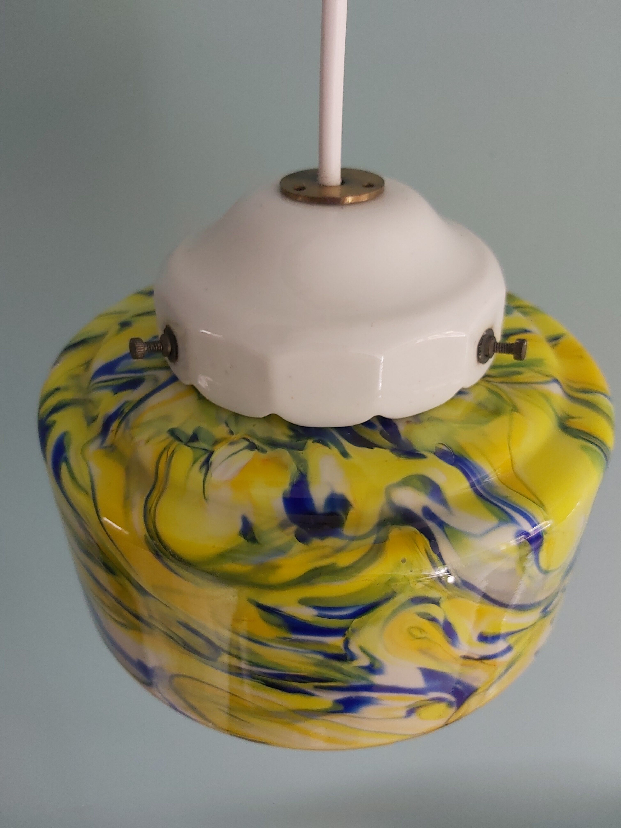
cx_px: 310
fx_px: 622
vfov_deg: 67.3
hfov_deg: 53.1
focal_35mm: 26
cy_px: 414
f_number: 1.7
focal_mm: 3.92
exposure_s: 1/50
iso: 125
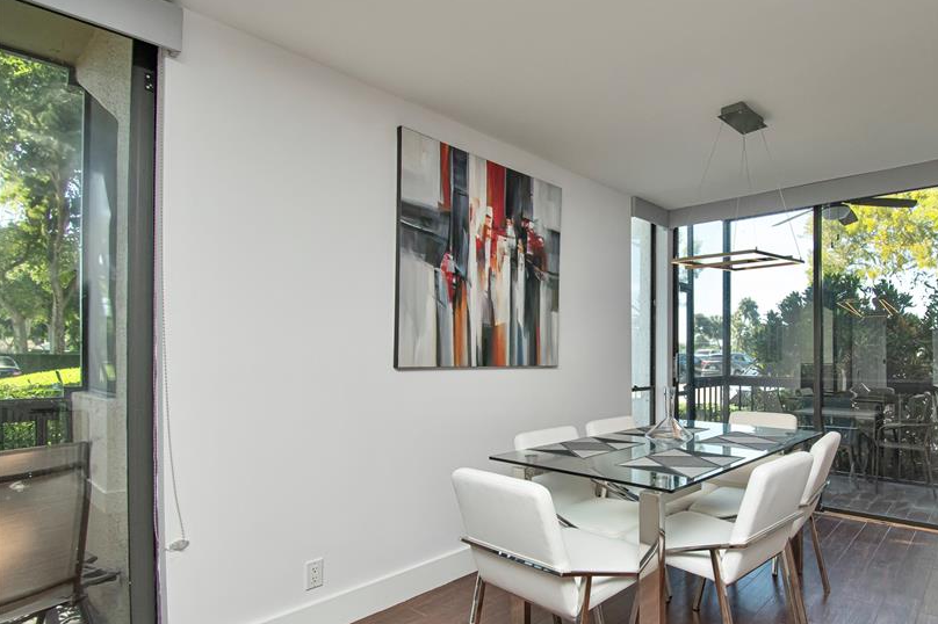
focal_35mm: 19
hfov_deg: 85.1
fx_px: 495
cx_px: 590
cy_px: 351
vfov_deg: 64.3
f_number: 7.1
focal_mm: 10
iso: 800
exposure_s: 1/200
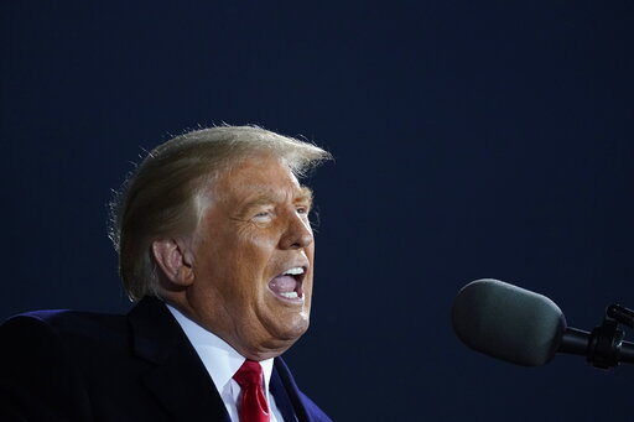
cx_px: 317
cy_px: 211
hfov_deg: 7.1
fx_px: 5123
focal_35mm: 291
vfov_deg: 4.7
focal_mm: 291
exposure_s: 1/1000
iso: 6400
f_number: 5.6
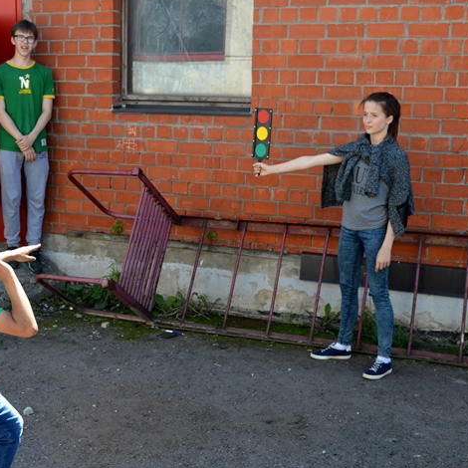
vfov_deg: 32.8
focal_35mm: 52
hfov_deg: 32.8
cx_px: 211
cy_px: 241
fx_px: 795
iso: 100
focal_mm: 24
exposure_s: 1/160
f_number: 5.6
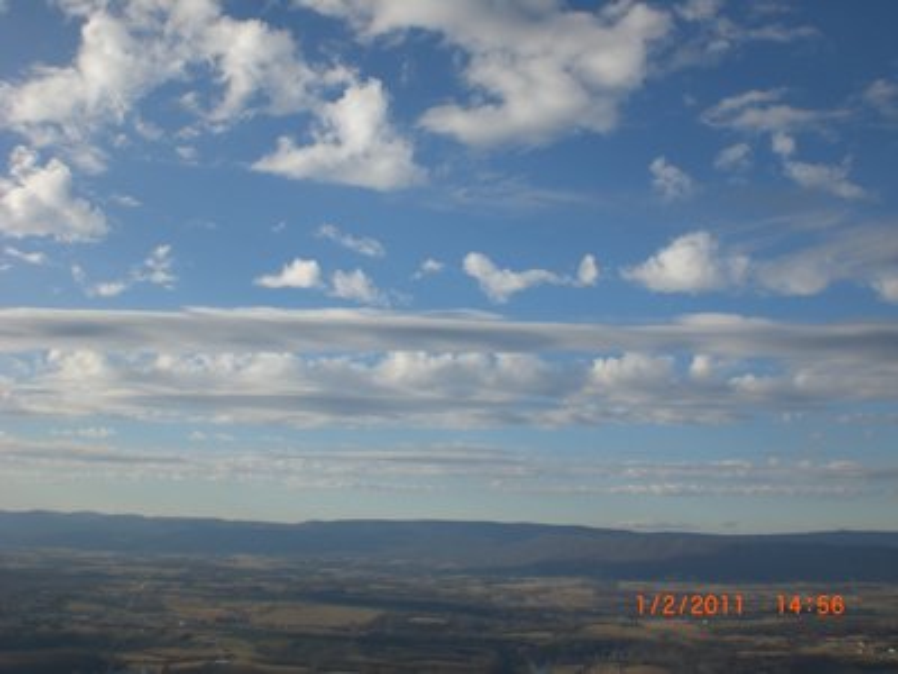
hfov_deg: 49.0
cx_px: 449
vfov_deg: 37.7
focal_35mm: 38
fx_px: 986
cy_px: 337
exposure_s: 1/640
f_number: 4.4
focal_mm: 6.3
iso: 50
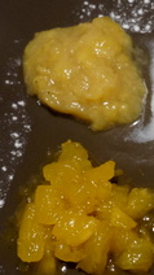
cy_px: 143
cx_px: 242
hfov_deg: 14.6
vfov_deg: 27.9
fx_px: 553
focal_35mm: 76
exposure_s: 1/60
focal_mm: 16
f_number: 4
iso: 1000
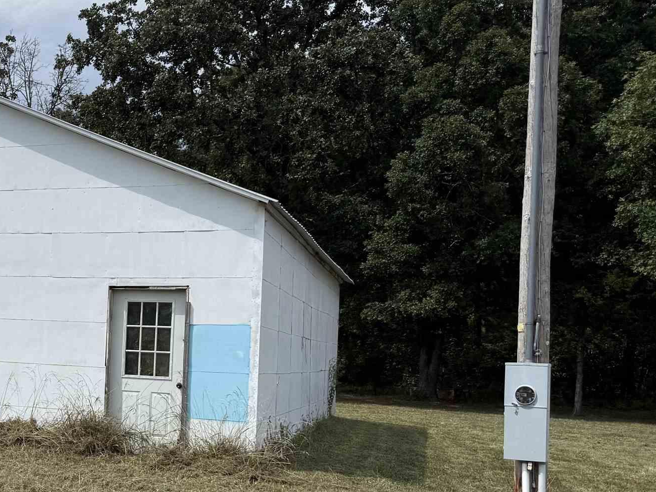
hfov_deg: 30.5
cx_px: -78
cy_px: 342
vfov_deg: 25.9
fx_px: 1061
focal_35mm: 56
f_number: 1.78
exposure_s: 1/7353
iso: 80
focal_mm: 6.76
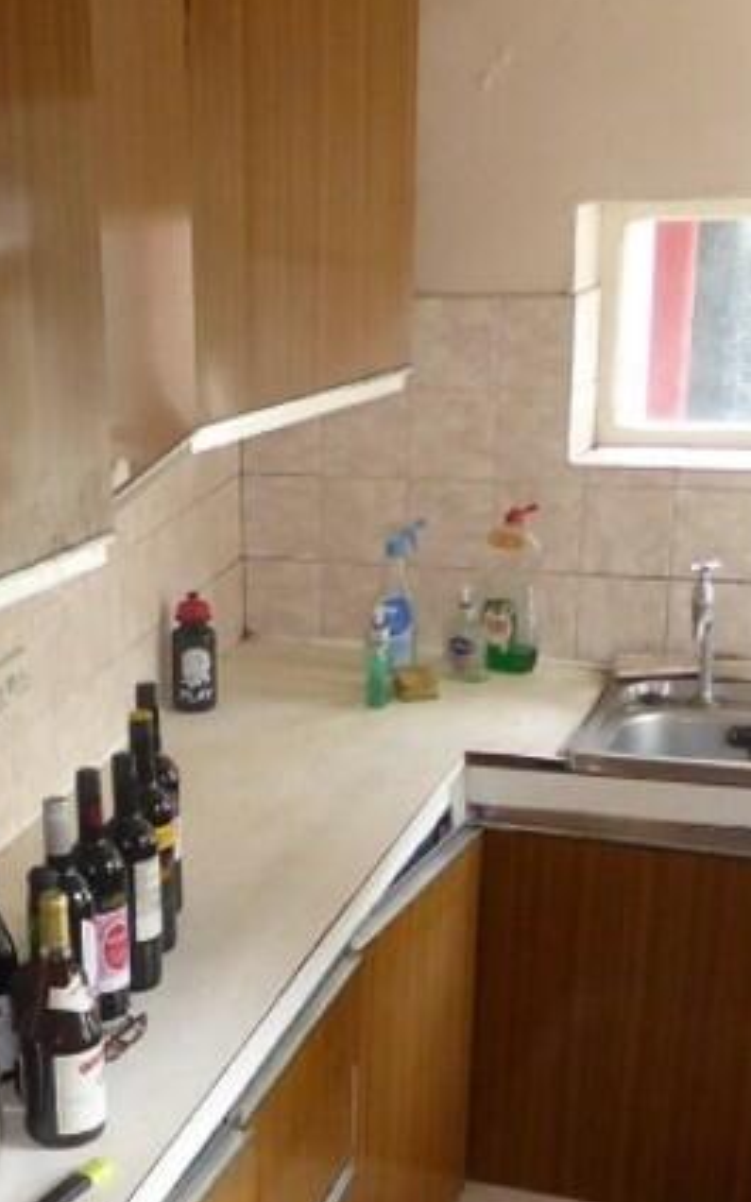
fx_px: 2096
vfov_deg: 30.7
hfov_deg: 19.9
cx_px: 57
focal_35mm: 64
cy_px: 1066
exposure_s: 1/60
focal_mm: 4.3
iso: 400
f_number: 3.3
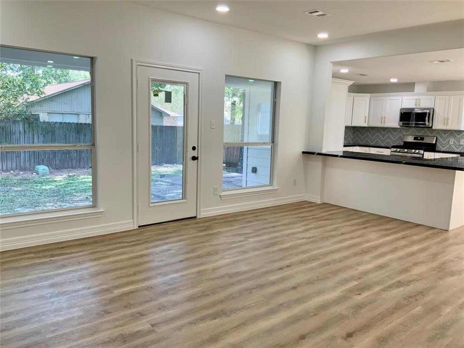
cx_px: 232
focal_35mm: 29
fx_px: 389
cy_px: 174
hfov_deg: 61.7
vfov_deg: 48.2
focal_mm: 3
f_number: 1.8
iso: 64
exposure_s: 1/120
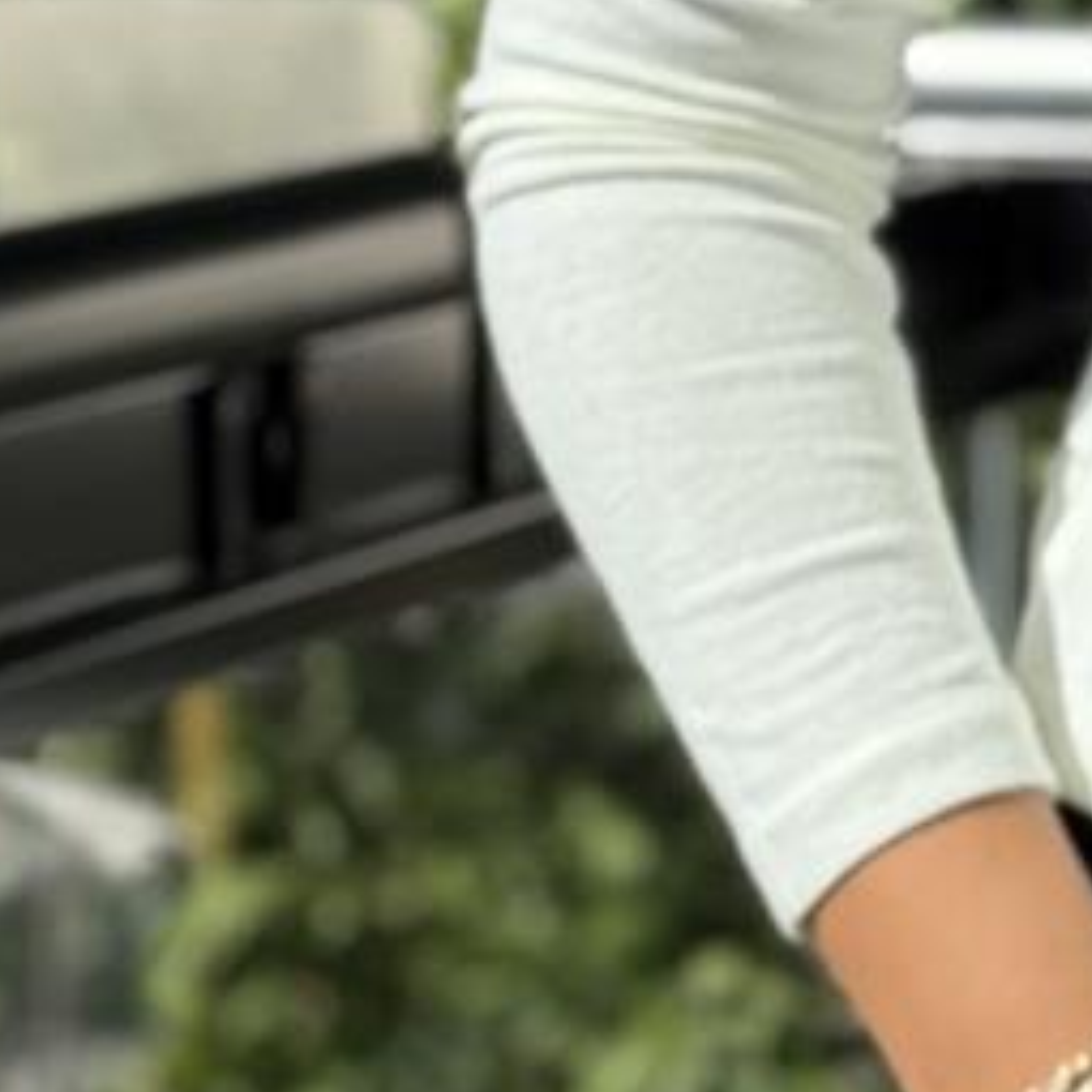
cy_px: 15
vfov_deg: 7.8
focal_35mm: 222
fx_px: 7923
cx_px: 1889
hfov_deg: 7.7
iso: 64
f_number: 1.78
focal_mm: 6.76
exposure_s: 1/1307
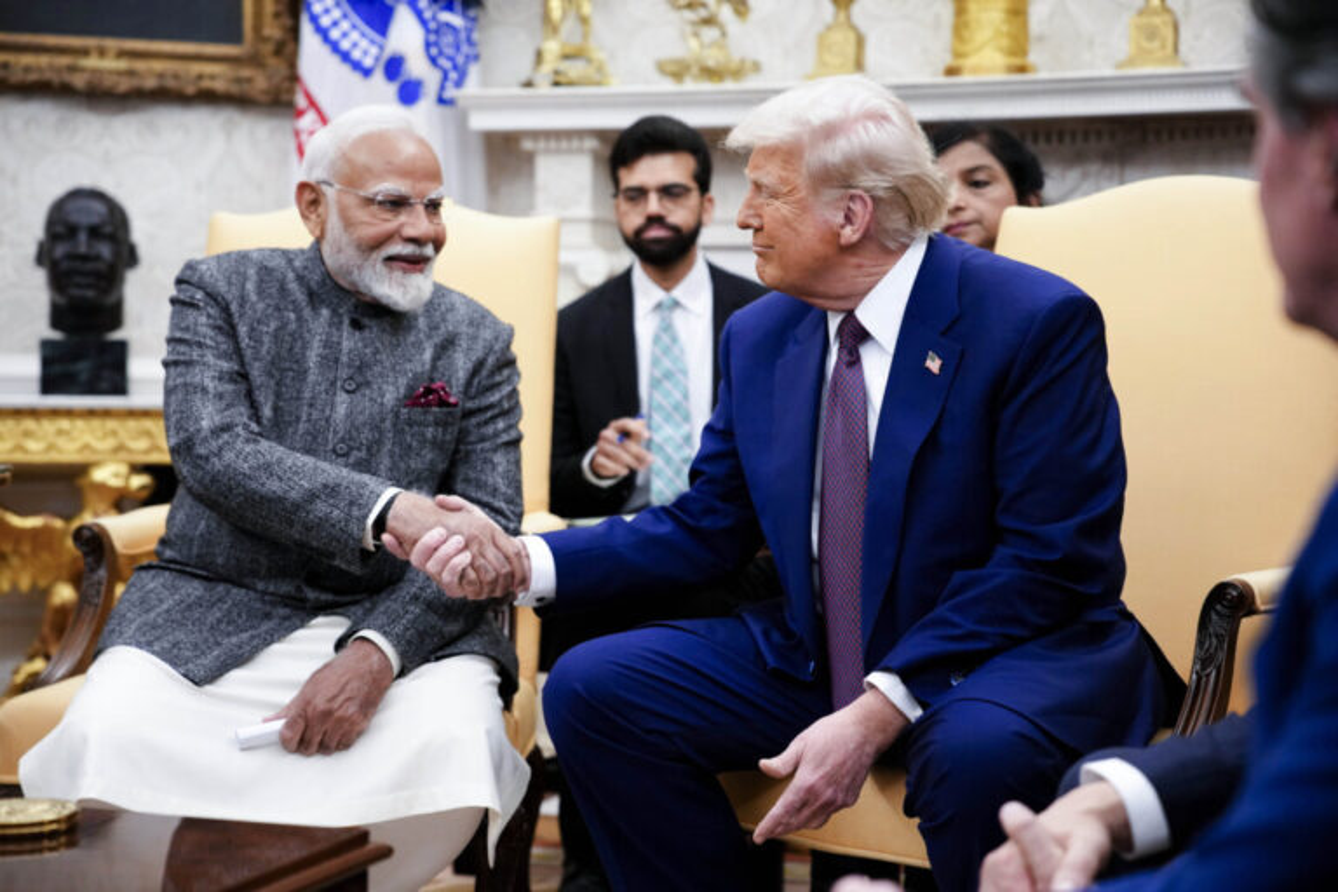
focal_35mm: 70
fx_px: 2601
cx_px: 669
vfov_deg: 19.5
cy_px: 446
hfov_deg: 28.8
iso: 2000
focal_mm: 70
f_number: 2.8
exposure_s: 1/400
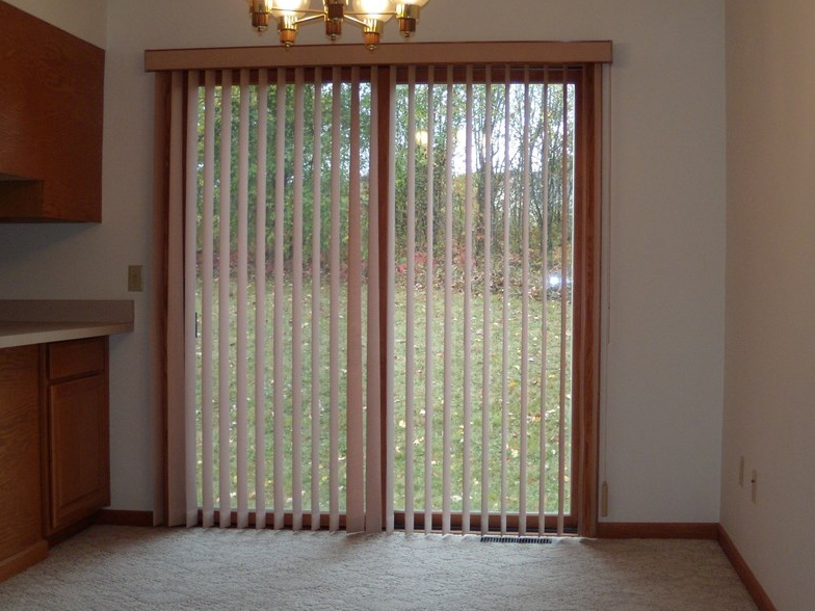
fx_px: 1107
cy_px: 327
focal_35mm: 47
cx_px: 462
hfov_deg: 40.4
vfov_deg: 30.9
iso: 160
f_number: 3.6
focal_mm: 6.4
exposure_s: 1/60
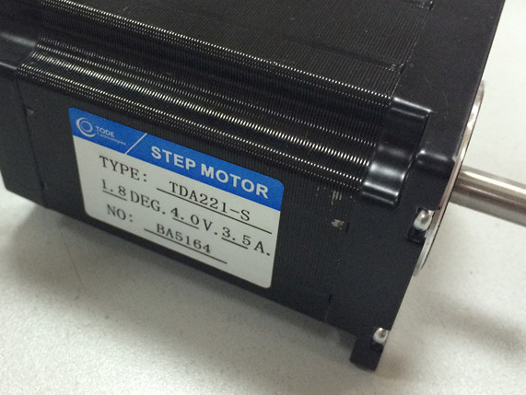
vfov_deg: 34.2
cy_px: 146
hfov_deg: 44.5
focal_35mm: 42
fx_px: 639
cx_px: 211
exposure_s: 1/33
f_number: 2.2
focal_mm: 4.12
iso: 320
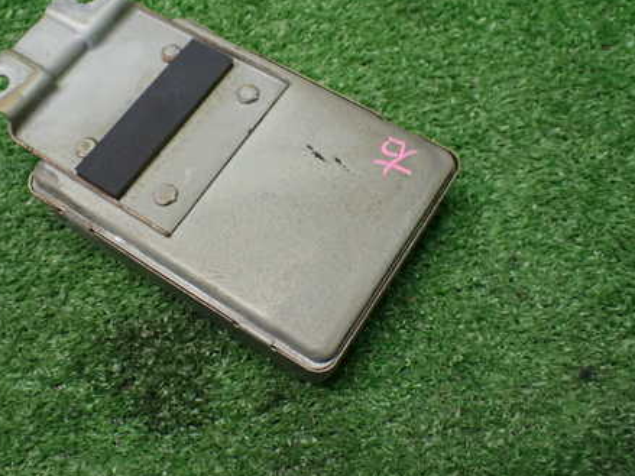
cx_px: 226
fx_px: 752
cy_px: 194
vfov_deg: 35.0
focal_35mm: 41
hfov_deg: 45.3
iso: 640
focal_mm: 5.4
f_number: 2.3
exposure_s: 1/125
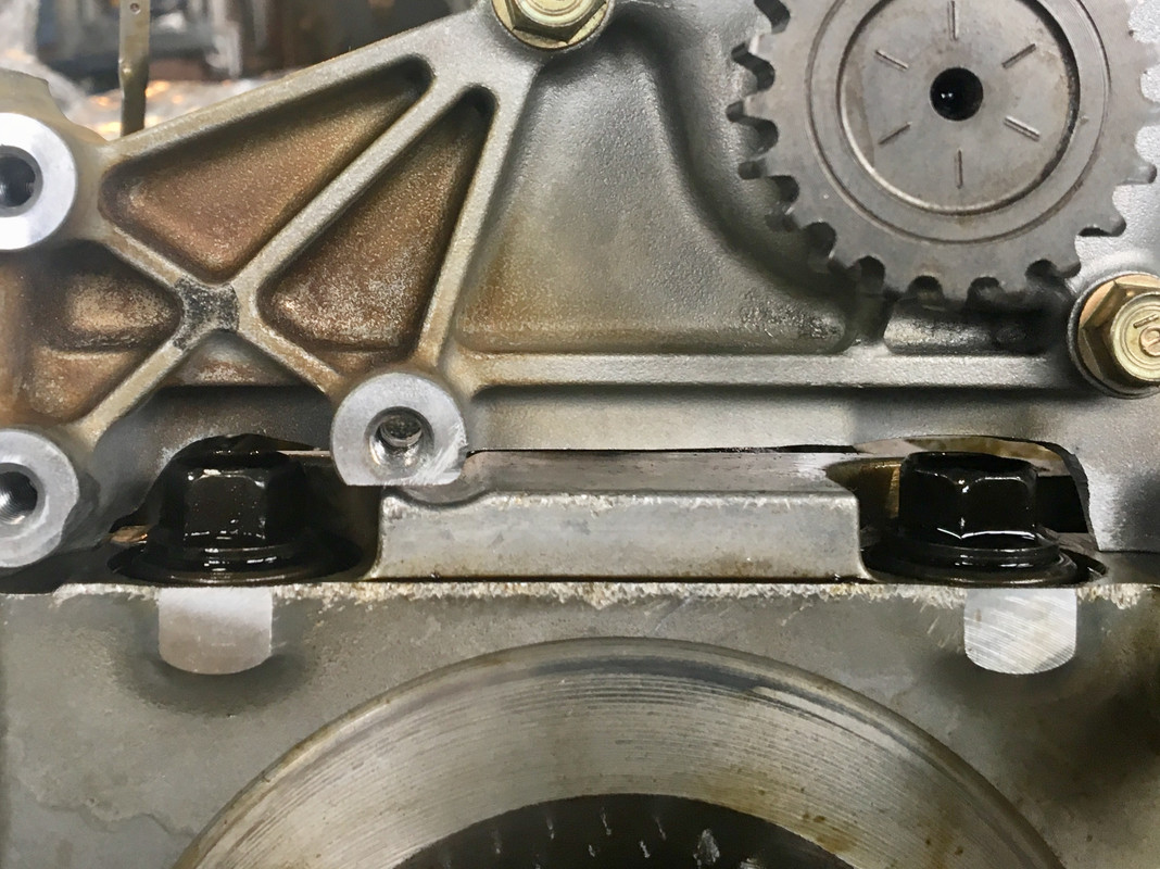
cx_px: 580
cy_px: 434
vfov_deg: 48.2
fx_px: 971
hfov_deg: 61.7
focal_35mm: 29
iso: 64
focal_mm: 4.15
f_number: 2.2
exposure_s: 1/30
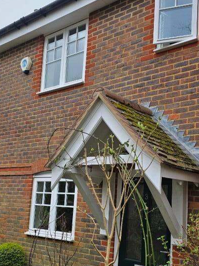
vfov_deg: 42.7
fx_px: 337
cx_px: 105
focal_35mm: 44
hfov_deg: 32.9
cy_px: 160
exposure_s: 1/2531
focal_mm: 6.3
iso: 80
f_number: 1.7
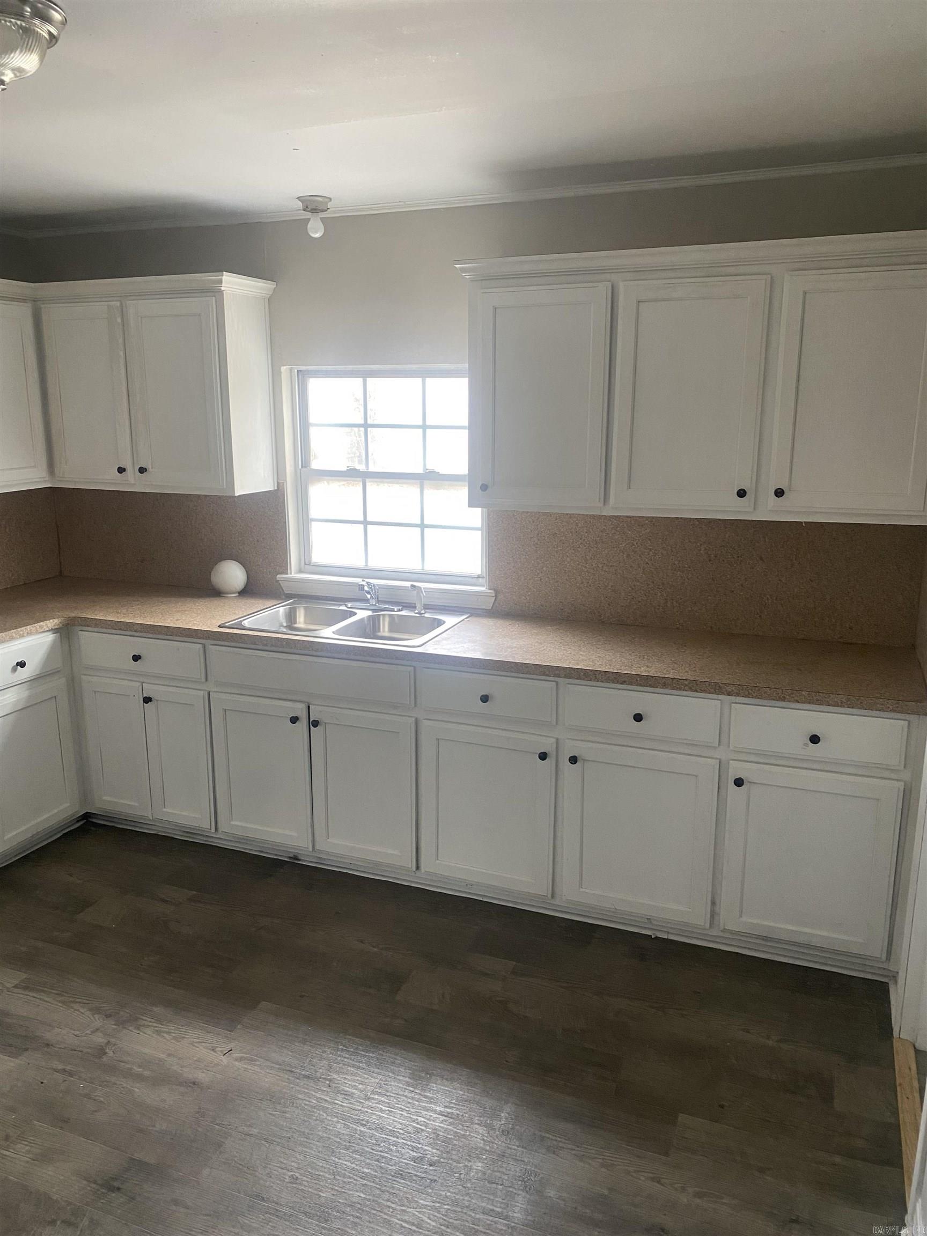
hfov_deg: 53.1
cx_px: 464
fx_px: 928
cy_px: 618
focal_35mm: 26
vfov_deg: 67.3
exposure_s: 1/60
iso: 250
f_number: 1.8
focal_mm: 4.25
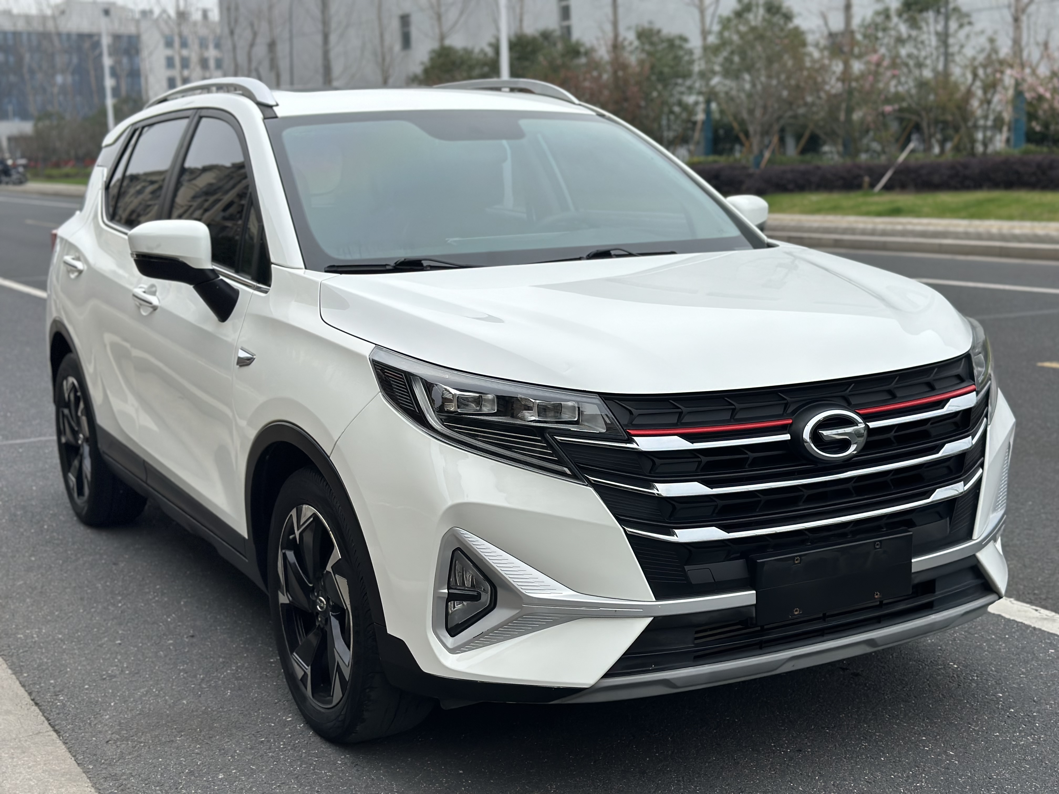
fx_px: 1468
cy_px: 397
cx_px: 530
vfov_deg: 30.3
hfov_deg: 39.7
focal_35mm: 48
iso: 100
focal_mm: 6.86
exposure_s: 1/4184
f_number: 1.78
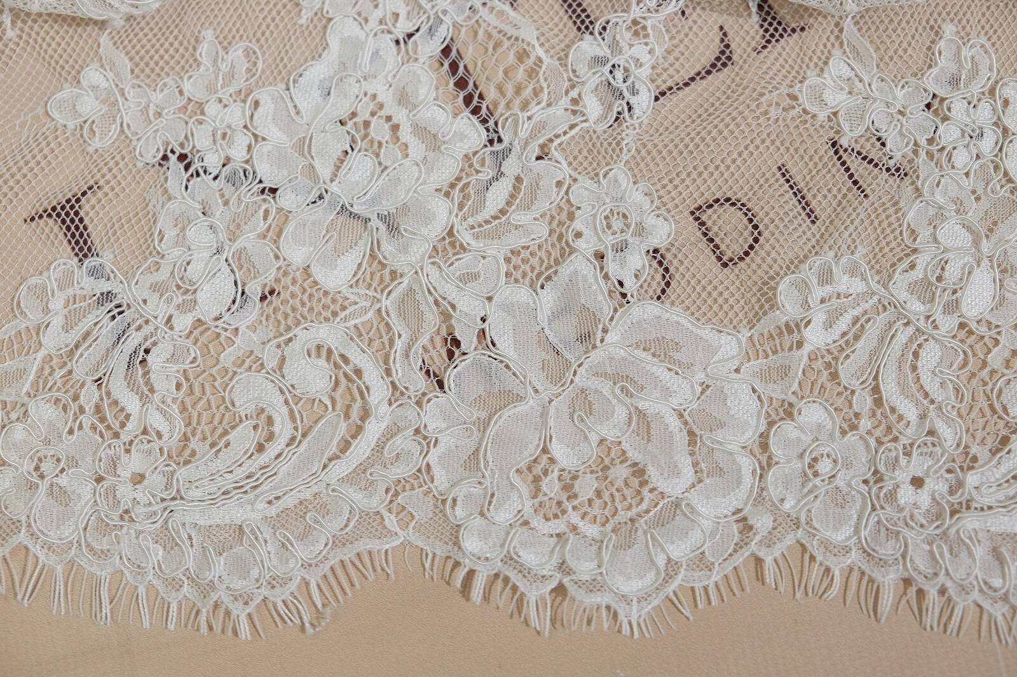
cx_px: 508
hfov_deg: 40.4
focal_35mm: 49
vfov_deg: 27.5
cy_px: 338
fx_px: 1384
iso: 200
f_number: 3.6
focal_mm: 32.9
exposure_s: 1/80
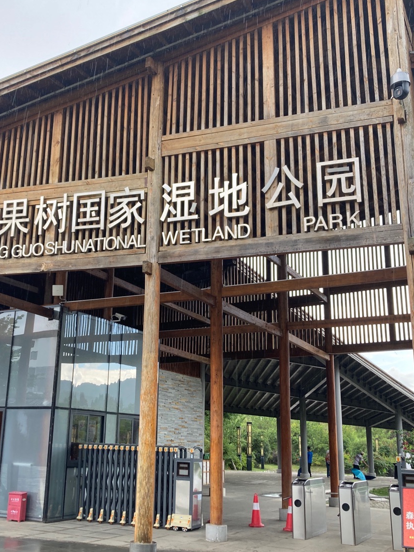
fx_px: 606
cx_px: 157
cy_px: 274
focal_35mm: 38
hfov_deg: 37.5
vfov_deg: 49.0
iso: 20
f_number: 1.8
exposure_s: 1/141
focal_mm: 3.99
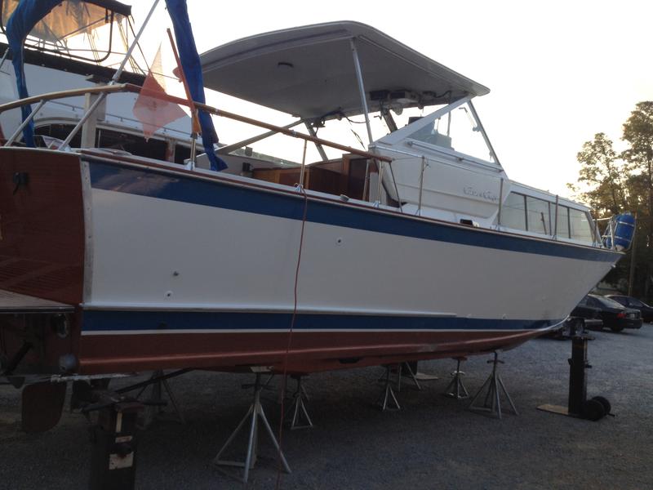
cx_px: 326
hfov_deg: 52.6
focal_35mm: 35
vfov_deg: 40.7
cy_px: 245
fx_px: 660
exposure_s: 1/345
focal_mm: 4.28
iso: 50
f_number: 2.4
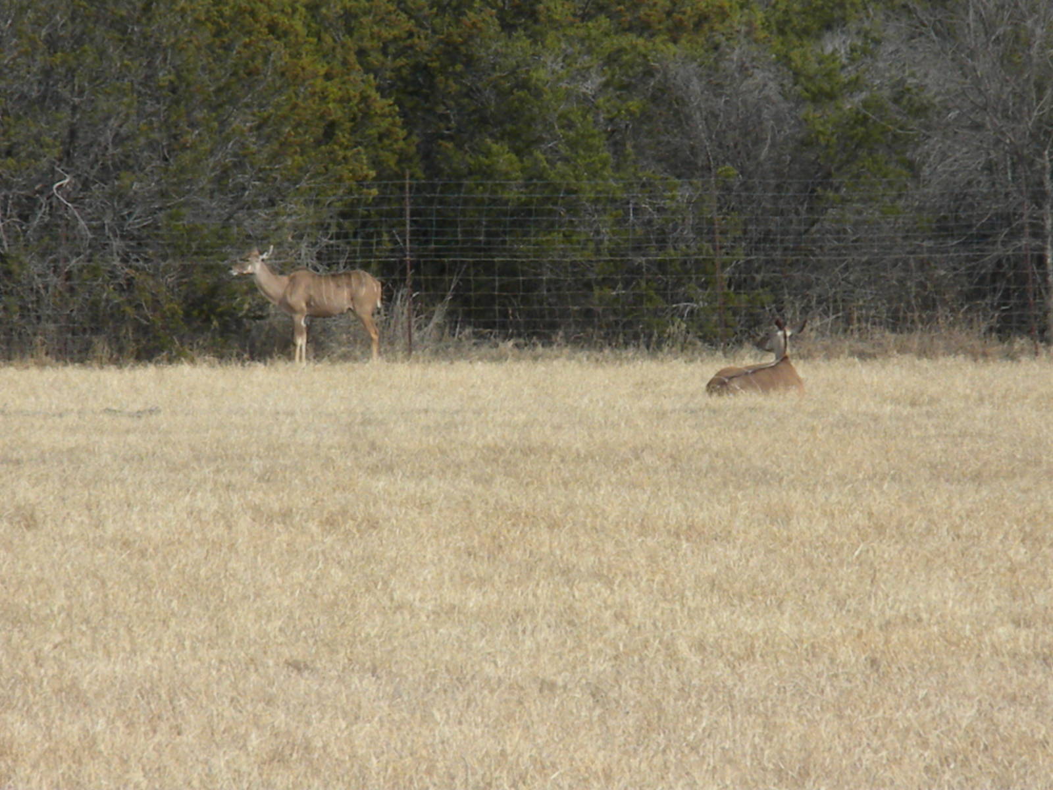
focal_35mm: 260
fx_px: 7909
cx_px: 526
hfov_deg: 7.6
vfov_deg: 5.7
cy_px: 395
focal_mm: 46.2
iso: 640
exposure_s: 1/351
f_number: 14
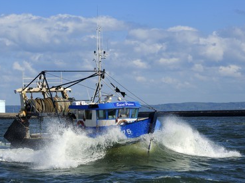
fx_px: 1004
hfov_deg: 13.9
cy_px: 92
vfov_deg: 10.4
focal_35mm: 142
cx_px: 119
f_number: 8
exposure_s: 1/800
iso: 200
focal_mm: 130
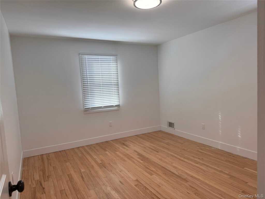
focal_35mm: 24
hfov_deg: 71.6
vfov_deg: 56.8
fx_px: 184
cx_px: 132
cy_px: 100
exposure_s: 1/167
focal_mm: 6.76
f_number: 1.78
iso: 100
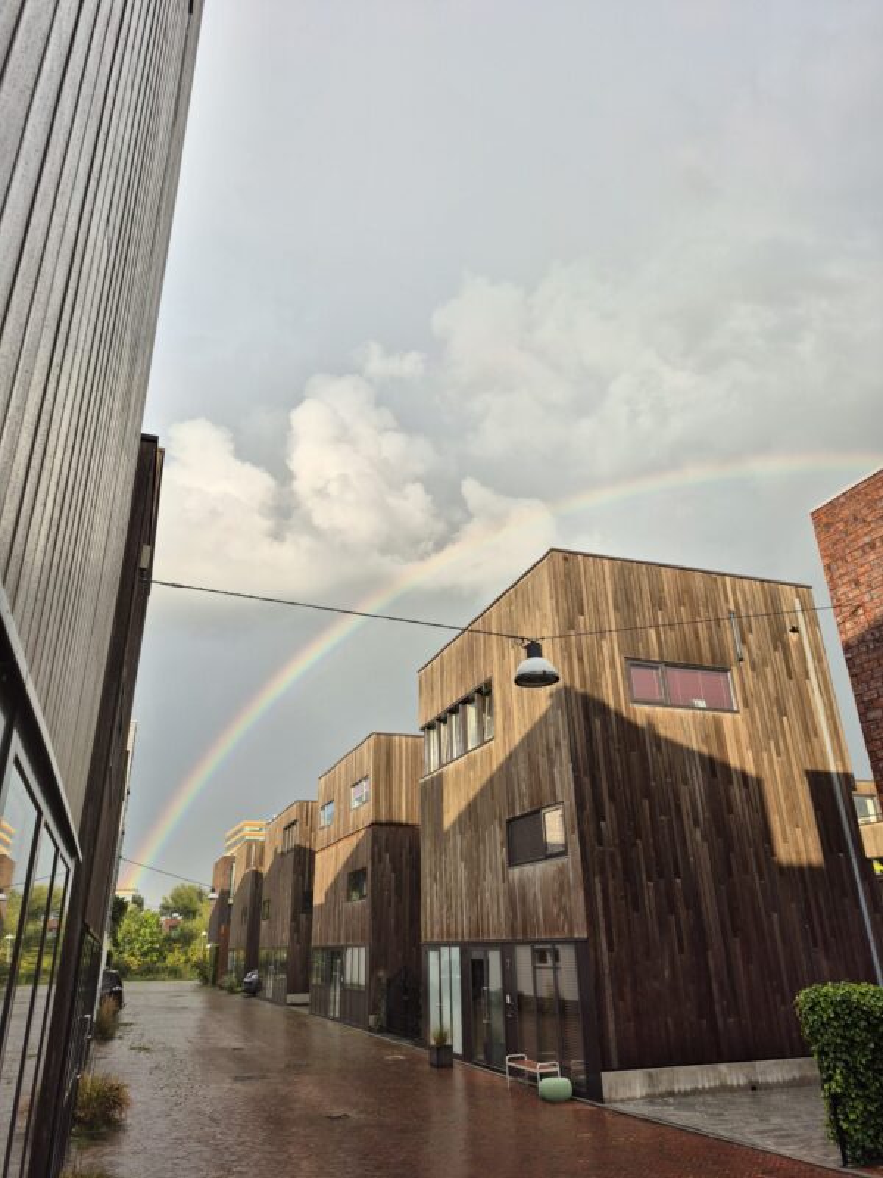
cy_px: 589
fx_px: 782
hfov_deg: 58.9
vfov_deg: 73.9
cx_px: 442
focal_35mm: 23
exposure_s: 1/918
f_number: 1.8
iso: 25
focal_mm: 5.4
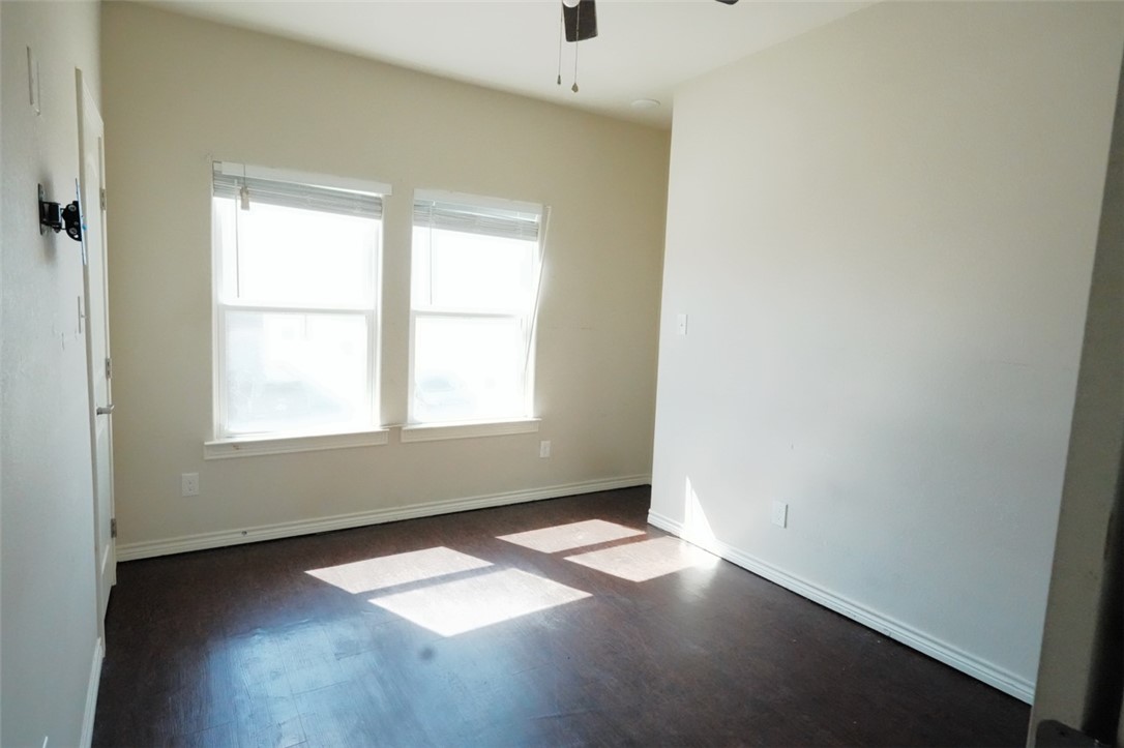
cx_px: 562
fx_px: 640
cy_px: 374
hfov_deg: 82.6
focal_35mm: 20
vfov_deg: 60.6
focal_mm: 20.5
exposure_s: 1/1250
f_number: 8
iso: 20000
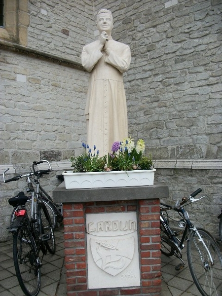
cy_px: 148
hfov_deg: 44.2
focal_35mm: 32
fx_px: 274
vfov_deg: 56.8
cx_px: 111
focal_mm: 5.7
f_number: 8.8
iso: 80
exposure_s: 1/50
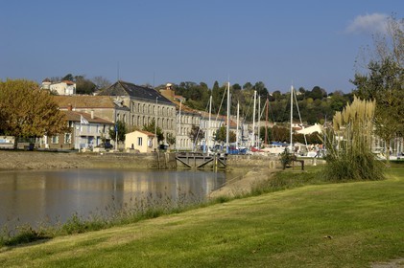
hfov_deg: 31.9
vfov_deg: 21.5
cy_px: 134
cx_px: 202
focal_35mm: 63
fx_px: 706
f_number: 11
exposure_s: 1/160
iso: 100
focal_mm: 42
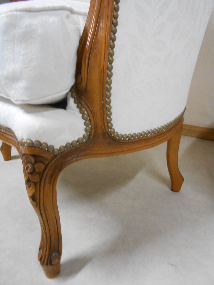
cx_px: 107
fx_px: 214
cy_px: 142
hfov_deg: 53.1
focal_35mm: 26
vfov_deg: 67.3
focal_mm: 4.6
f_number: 3.2
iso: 400
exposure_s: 1/13
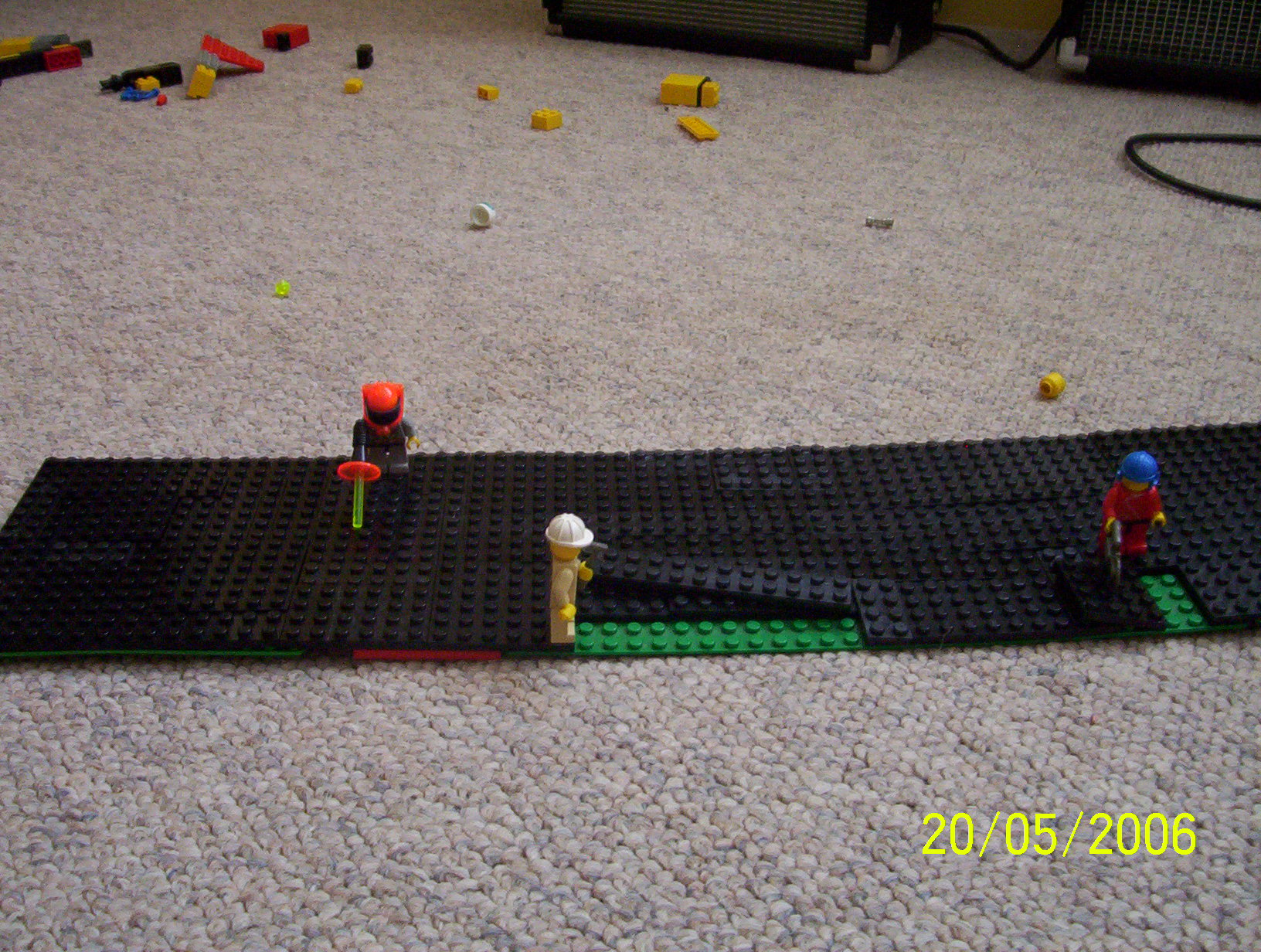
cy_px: 476
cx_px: 630
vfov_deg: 33.7
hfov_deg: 43.8
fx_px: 1570
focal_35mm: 43
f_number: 2.73
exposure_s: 1/8
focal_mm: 5.77
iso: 200
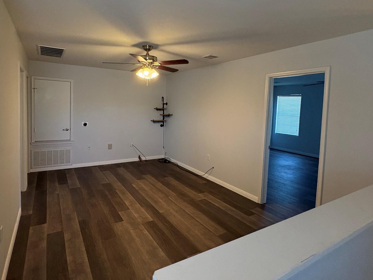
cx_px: 168
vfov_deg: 65.6
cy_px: 119
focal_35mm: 20
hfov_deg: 81.5
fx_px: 215
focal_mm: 2.22
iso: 400
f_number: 2.2
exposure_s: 1/120
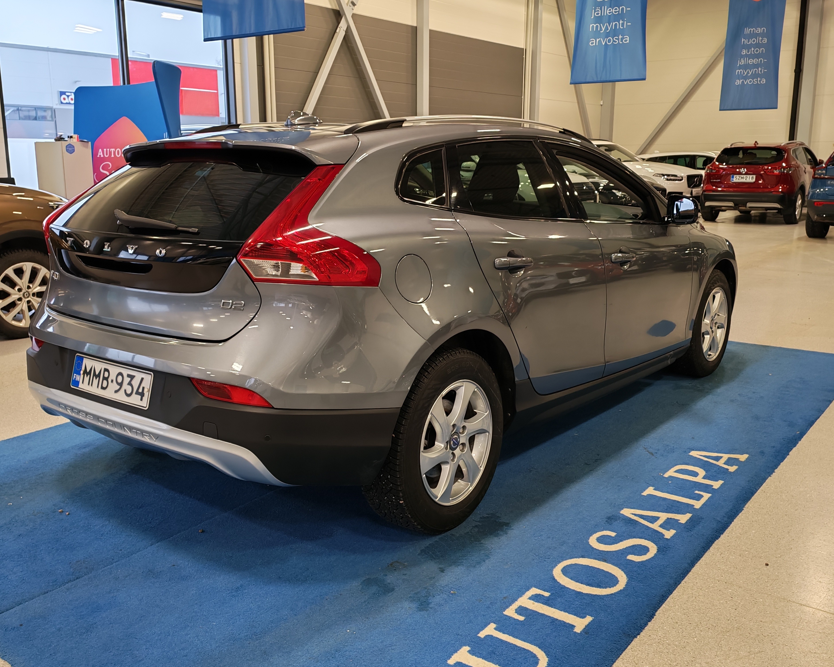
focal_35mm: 34
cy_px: 328
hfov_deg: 52.8
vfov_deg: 43.4
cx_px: 406
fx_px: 839
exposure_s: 1/100
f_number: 1.9
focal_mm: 6.12
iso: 125
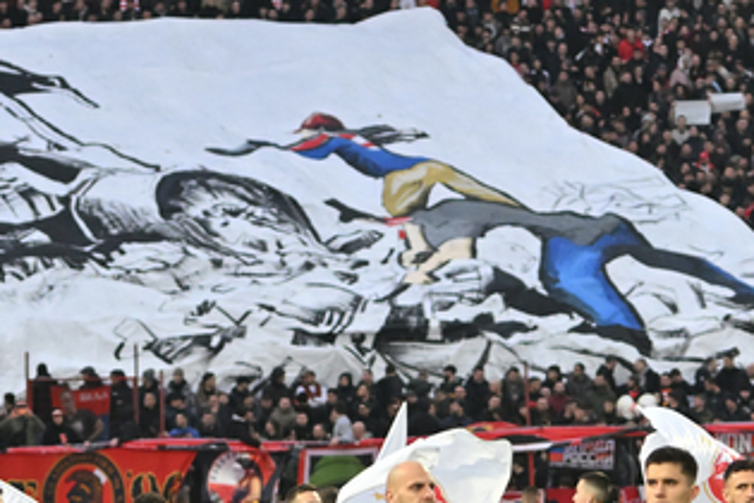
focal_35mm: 267
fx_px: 5592
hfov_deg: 7.7
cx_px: 373
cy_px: 522
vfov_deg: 5.1
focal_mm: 70
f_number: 3.2
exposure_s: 1/1250
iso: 2500
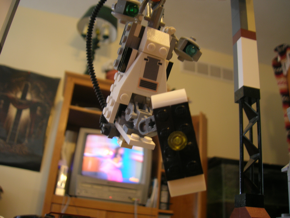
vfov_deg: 41.8
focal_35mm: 34
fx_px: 285
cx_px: 145
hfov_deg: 54.0
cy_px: 109
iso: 57
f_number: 2.9
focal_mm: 5.7
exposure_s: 1/3.7
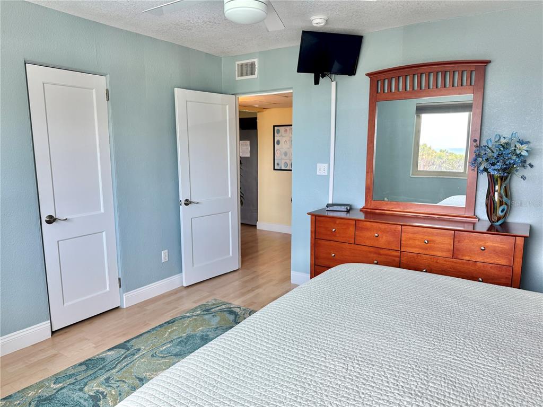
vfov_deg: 56.8
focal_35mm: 24
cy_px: 204
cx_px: 272
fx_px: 376
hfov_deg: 71.6
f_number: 1.78
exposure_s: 1/121
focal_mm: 6.76
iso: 100
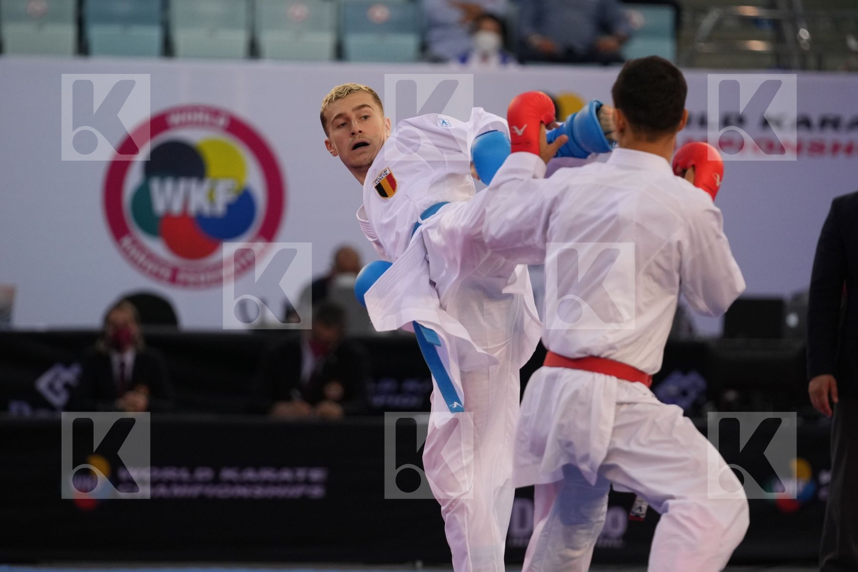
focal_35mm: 300
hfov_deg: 6.9
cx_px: 429
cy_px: 286
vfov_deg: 4.6
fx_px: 7149
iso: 1250
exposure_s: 1/1000
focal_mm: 200
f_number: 2.8
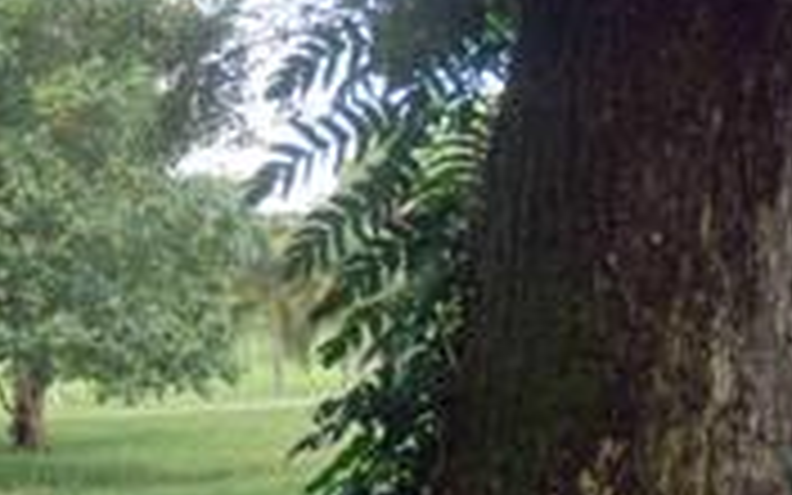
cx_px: -162
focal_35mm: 134
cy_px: 115
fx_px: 2892
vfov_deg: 9.8
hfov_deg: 15.0
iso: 200
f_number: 5
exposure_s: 1/80
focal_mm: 24
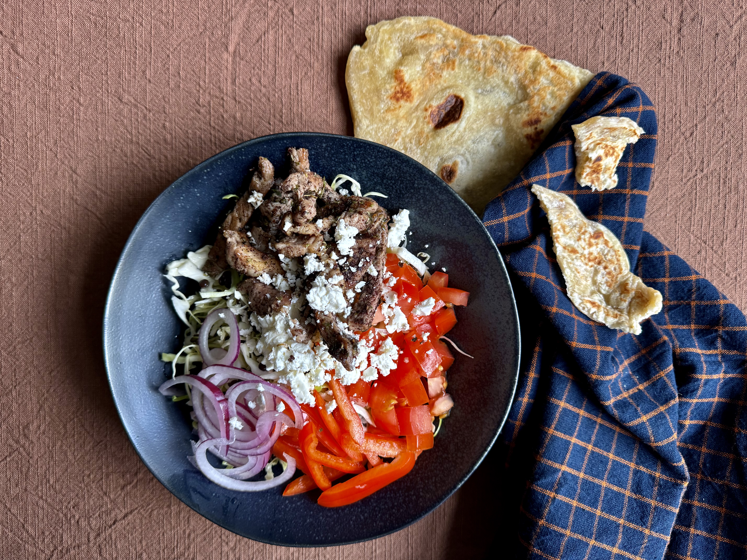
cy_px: 280
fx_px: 518
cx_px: 374
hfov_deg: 71.6
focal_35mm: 24
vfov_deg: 56.8
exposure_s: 1/63
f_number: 1.78
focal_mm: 6.76
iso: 200
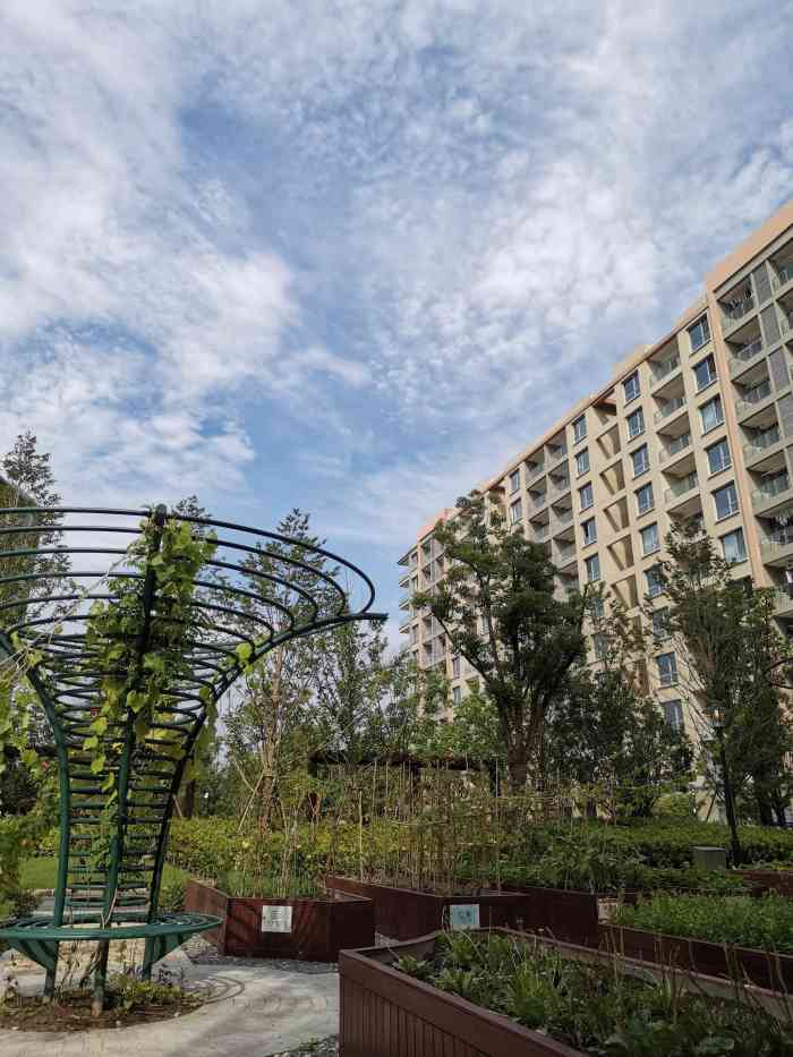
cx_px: 396
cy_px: 528
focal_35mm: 26
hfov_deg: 53.1
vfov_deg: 67.3
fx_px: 794
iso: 50
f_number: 1.8
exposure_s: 1/1429
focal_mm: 4.75
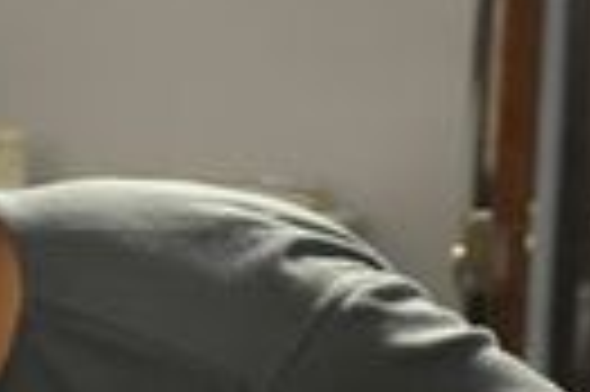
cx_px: -162
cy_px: 554
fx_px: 2324
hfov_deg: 13.9
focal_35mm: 142
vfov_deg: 9.4
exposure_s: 1/50
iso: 1000
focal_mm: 32
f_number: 2.8
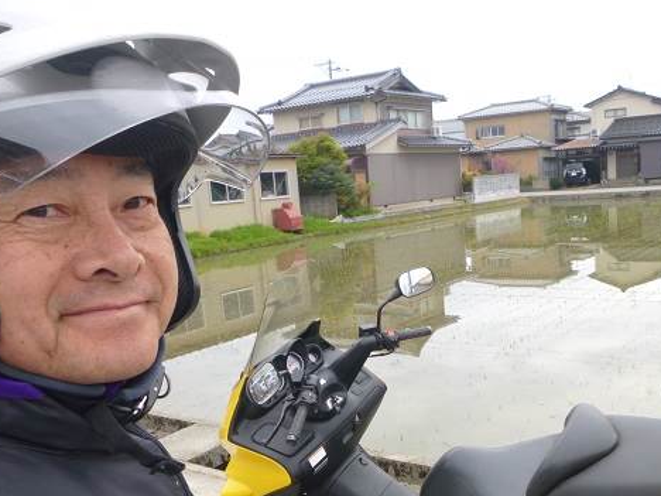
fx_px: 707
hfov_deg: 50.0
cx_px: 377
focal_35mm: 37
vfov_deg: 38.5
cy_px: 299
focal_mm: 4.5
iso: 125
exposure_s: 1/60
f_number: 3.9
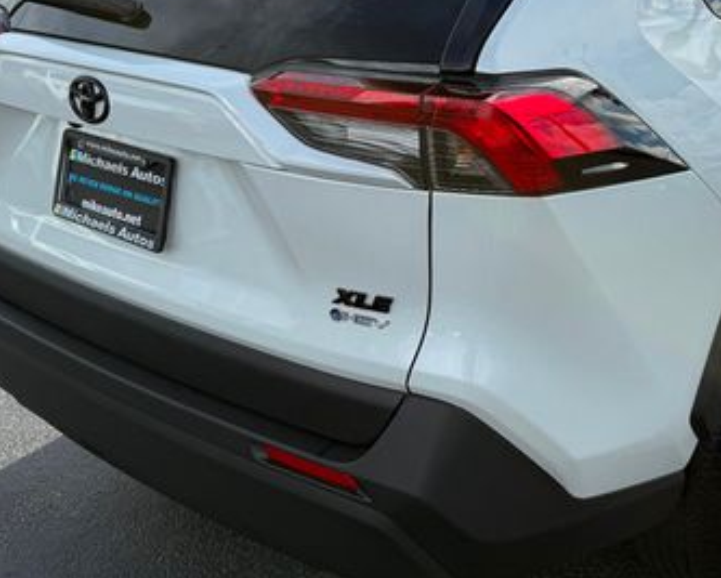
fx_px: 961
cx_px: 513
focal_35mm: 45
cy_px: 182
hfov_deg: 40.3
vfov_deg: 33.1
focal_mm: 6.76
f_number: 1.78
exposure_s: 1/4405
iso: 80
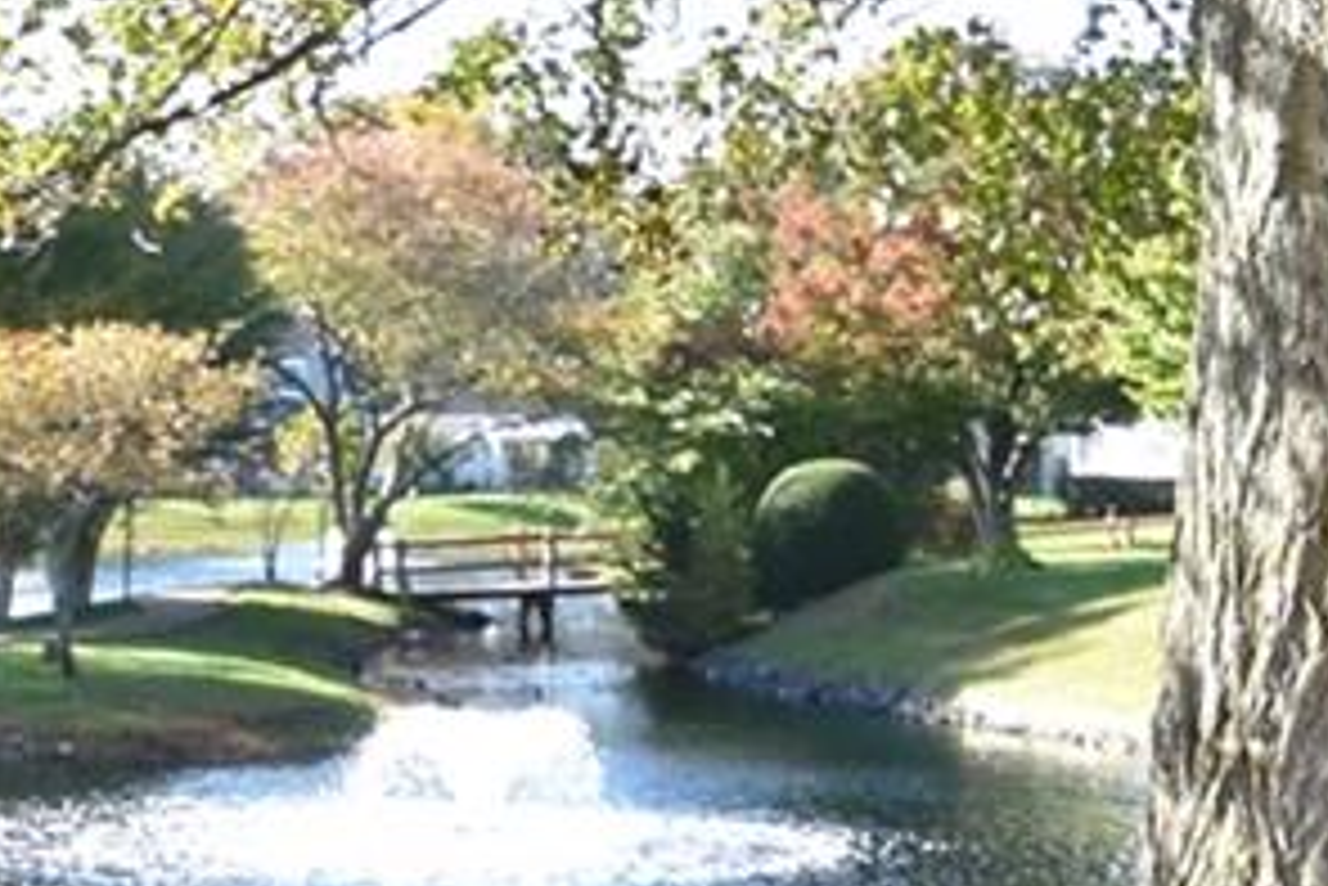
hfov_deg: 19.6
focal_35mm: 104
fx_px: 3838
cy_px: 807
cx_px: 527
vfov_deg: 13.1
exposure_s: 1/250
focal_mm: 10
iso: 320
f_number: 5.6
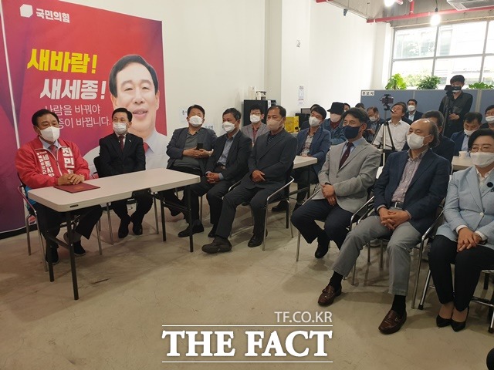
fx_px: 371
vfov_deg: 53.1
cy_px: 185
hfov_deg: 67.3
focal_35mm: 26
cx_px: 247
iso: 200
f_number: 2.4
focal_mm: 4.3
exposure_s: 1/60
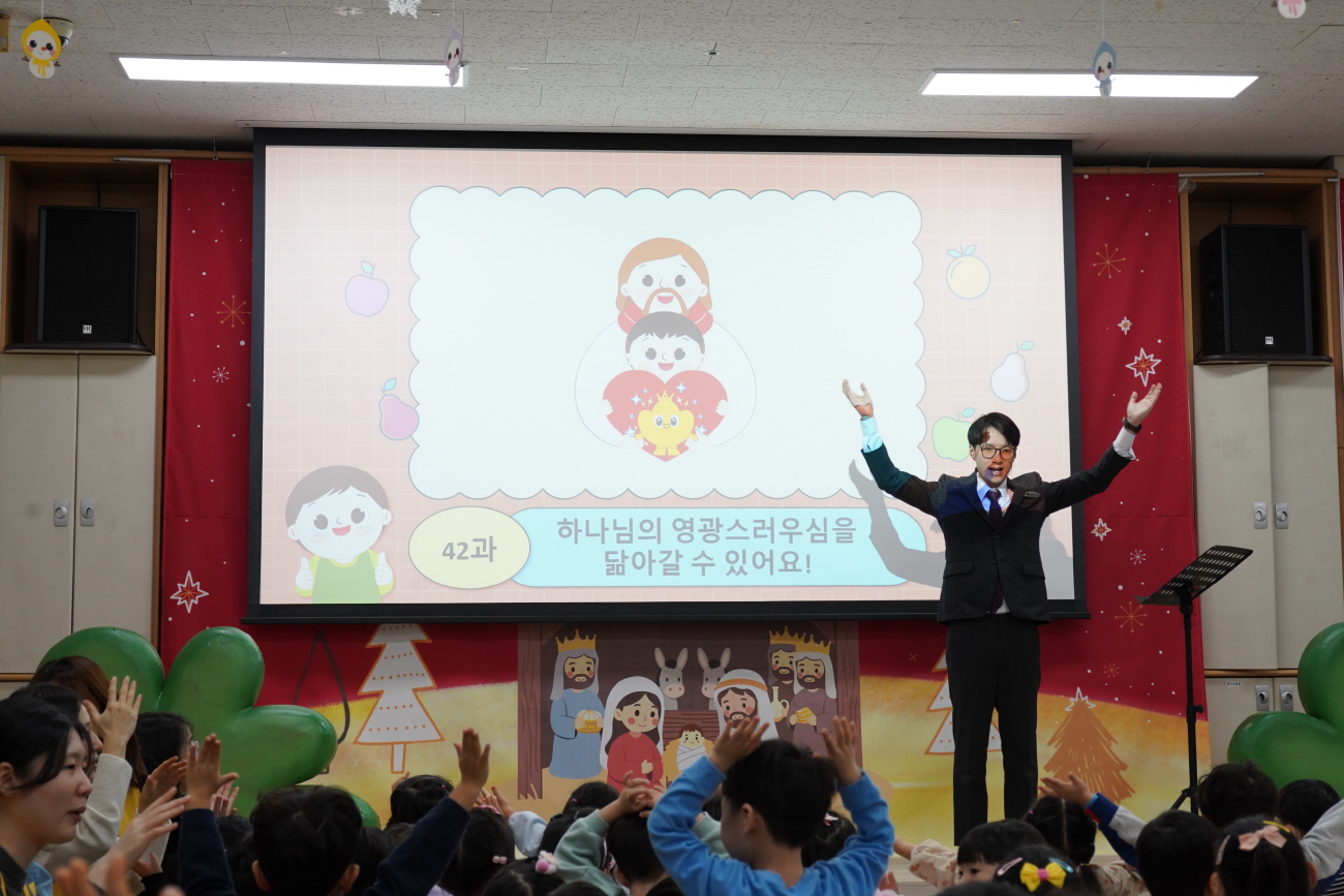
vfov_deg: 22.6
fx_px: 2240
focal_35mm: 60
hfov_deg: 33.4
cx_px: 672
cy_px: 448
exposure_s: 1/160
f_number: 7.1
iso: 2500
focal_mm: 60
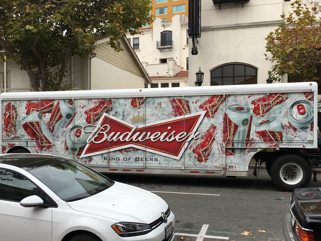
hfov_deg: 49.0
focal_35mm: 38
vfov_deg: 37.6
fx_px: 352
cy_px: 138
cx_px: 159
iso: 25
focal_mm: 4.15
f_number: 2.2
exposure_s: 1/761
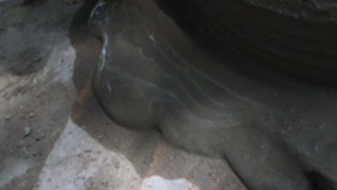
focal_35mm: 85
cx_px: 426
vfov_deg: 13.0
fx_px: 760
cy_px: -138
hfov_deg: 22.6
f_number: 2.2
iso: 32
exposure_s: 1/406
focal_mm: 4.15
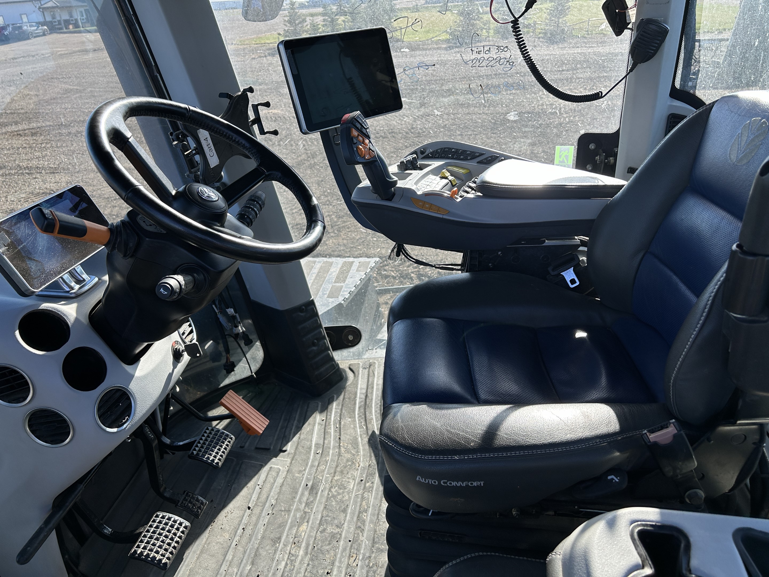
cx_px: 384
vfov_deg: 53.1
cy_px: 288
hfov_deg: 67.3
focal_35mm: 26
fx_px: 578
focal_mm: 5.7
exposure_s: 1/1431
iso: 50
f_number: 1.5
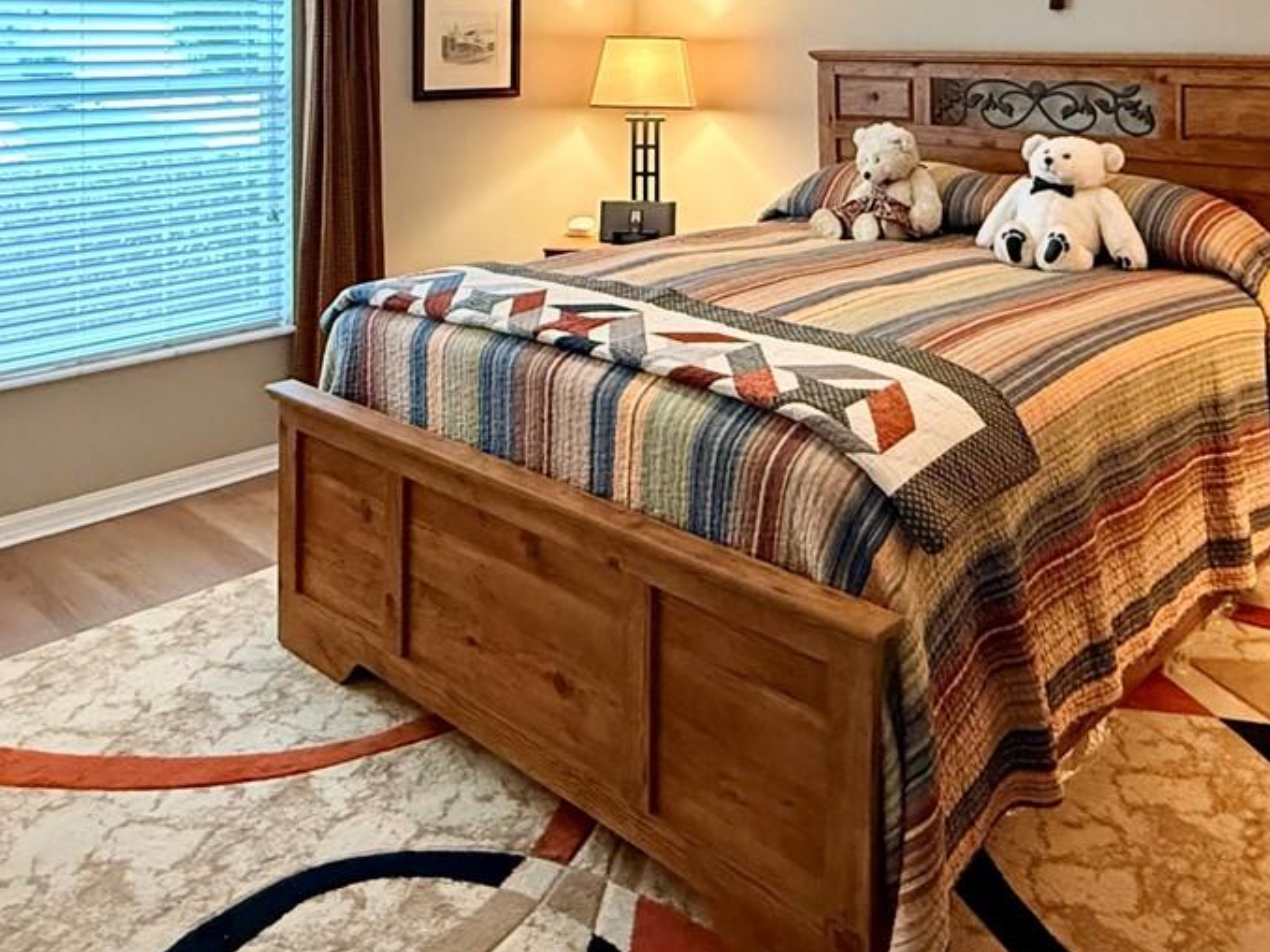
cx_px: 673
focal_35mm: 33
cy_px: 65
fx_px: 1210
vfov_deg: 39.3
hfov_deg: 55.3
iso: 800
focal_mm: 2.22
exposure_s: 1/60
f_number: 2.2
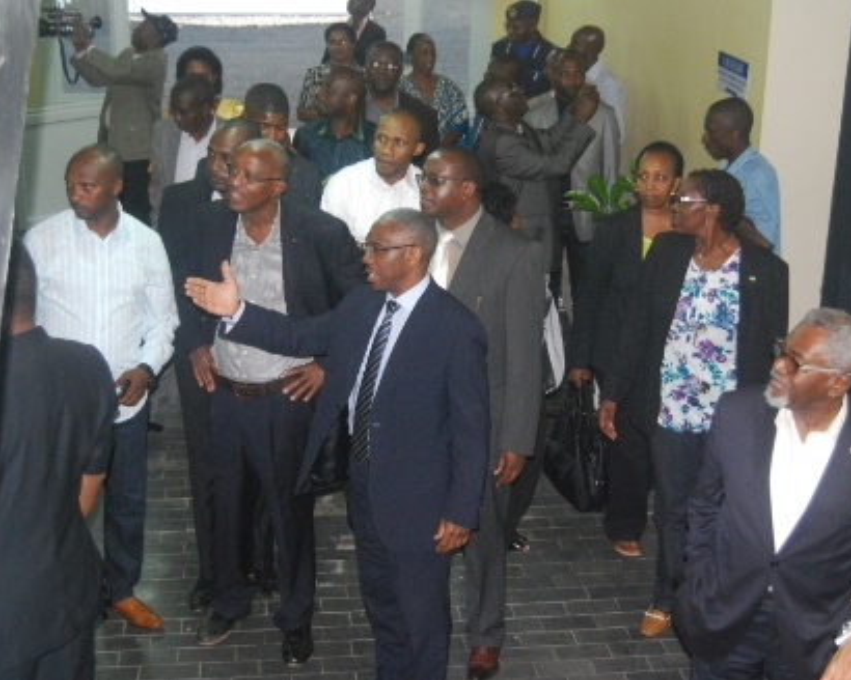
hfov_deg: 34.1
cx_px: 450
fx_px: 1385
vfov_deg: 27.6
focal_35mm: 55
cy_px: 344
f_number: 4.5
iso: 1600
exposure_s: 1/60
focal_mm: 32
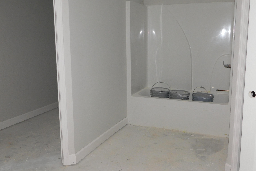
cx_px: 127
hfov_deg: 50.7
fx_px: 270
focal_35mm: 38
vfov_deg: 35.0
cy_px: 79
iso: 200
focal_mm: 6.3
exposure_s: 1/30
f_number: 3.5
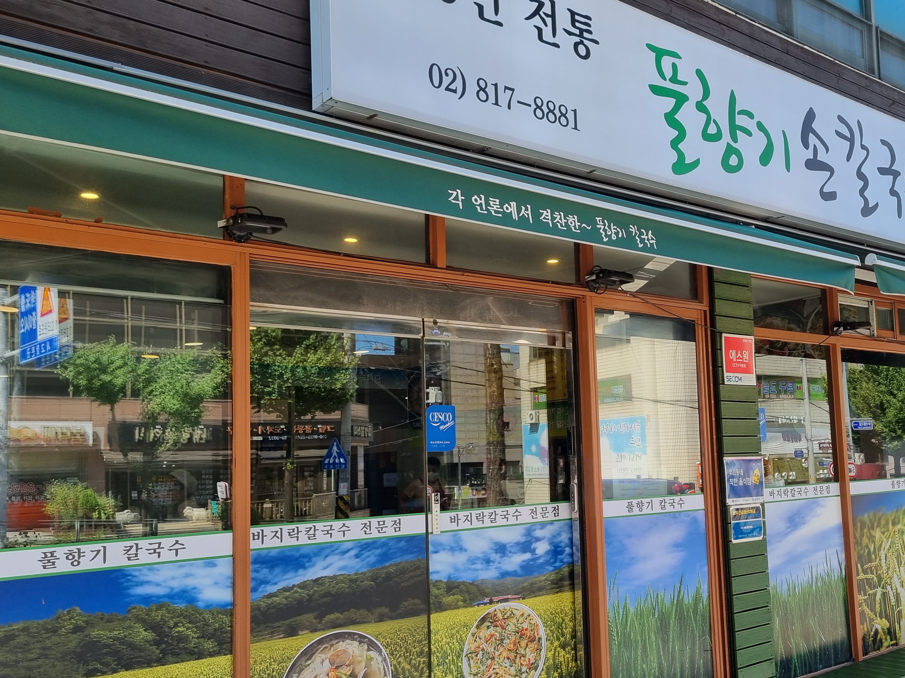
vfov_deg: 40.7
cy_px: 371
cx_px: 529
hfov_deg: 52.4
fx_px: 915
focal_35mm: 35
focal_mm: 5.4
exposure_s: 1/702
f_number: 1.8
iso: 50
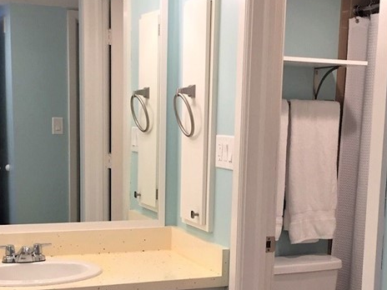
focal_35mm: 64
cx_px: 232
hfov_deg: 30.2
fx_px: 716
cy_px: 244
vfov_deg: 22.5
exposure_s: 1/40
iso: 32
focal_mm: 4.15
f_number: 2.2
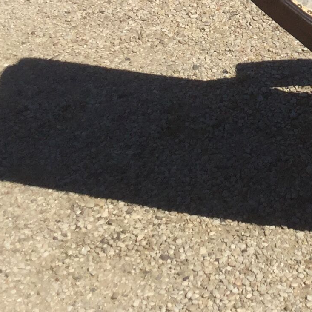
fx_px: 1244
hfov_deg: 13.5
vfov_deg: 14.0
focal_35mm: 122
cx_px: 467
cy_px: -18
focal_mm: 3.3
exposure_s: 1/1942
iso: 25
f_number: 2.4
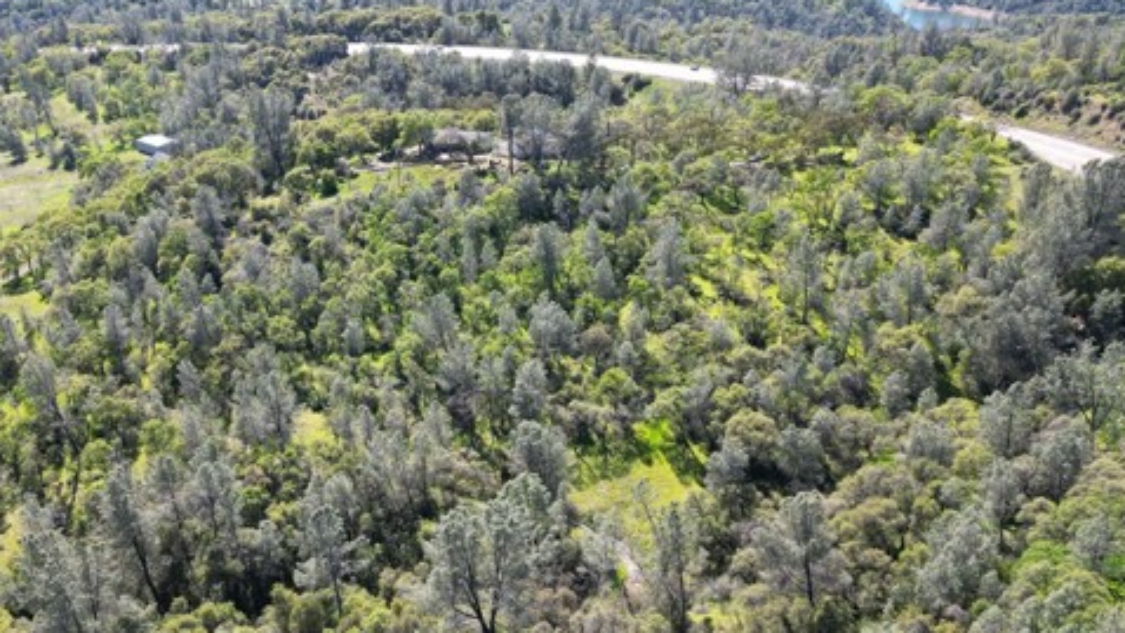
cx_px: 490
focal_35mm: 35
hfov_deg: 56.4
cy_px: 426
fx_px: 1044
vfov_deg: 33.4
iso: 100
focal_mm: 6.72
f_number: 1.7
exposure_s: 1/1000
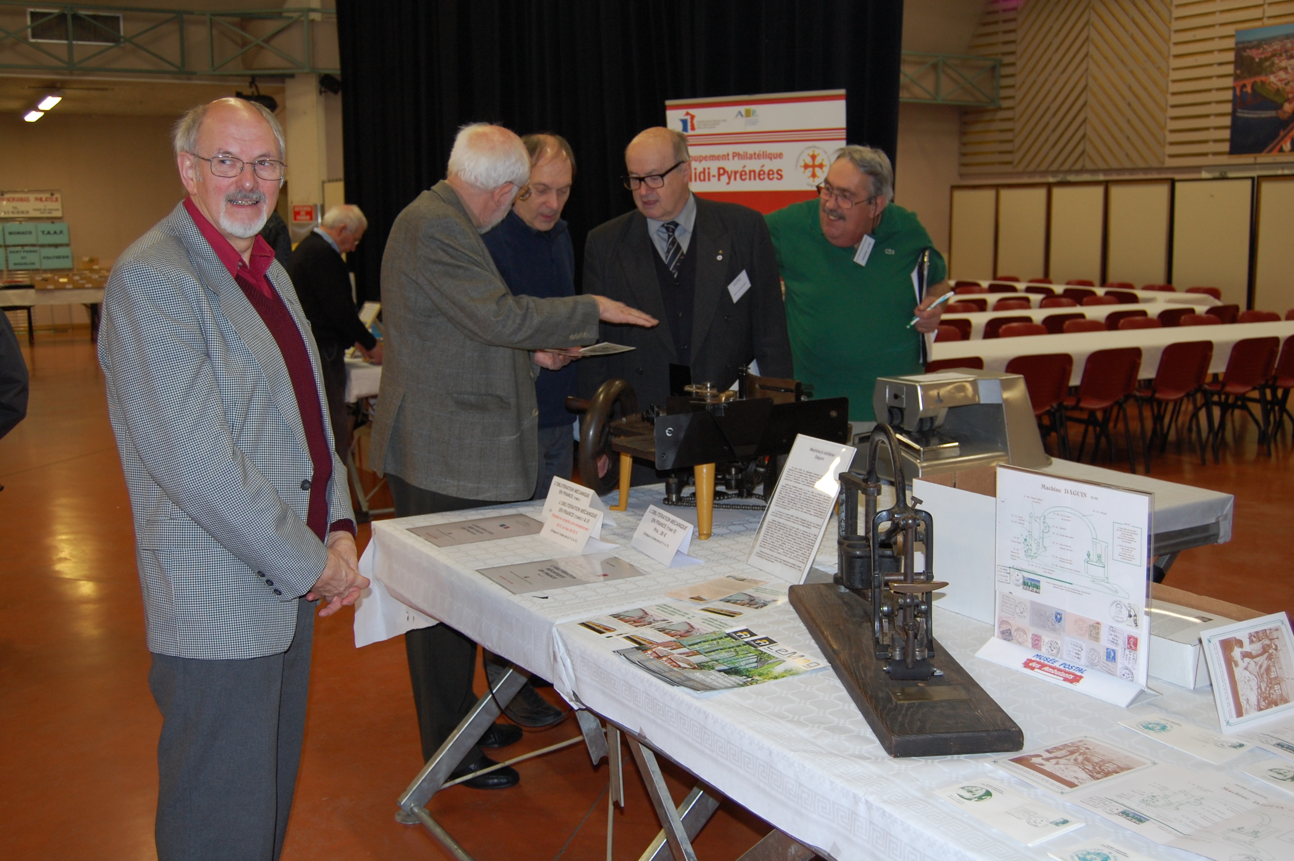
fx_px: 1293
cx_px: 647
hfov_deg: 53.2
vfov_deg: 36.8
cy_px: 430
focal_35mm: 36
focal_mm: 24
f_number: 4
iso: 400
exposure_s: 1/60
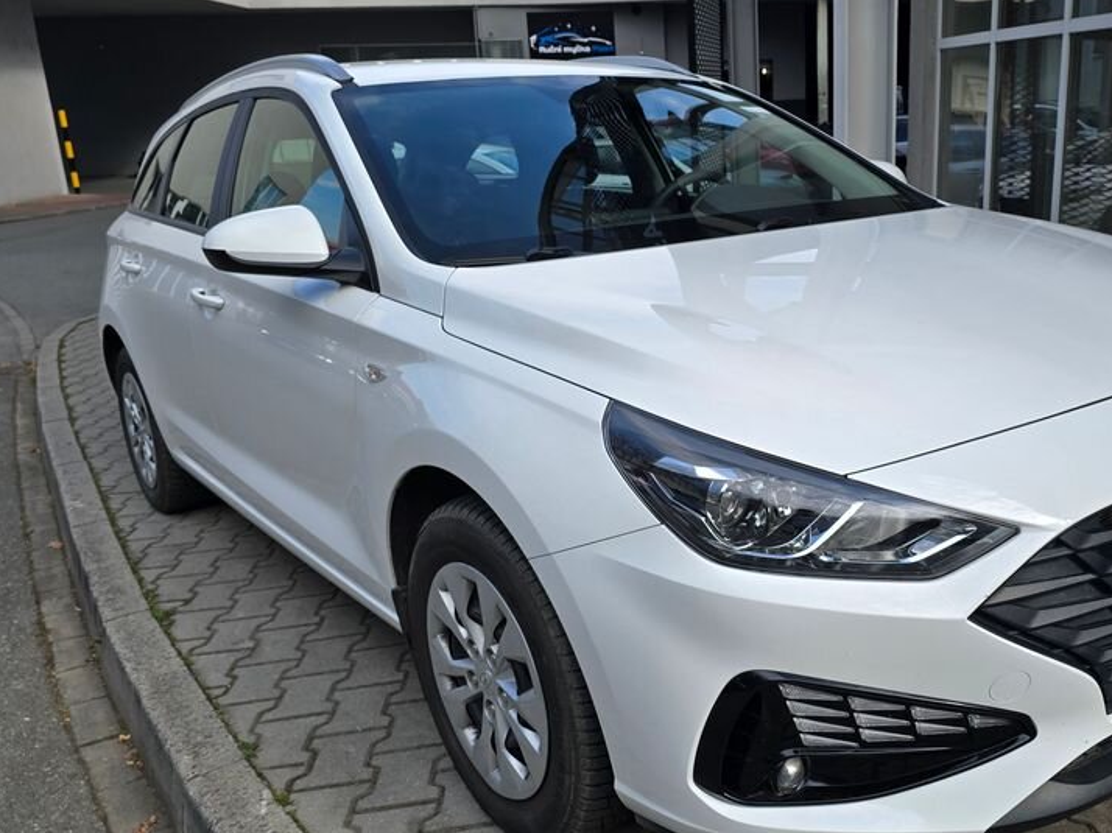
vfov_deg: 42.9
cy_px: 411
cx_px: 743
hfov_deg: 54.2
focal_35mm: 33
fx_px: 1060
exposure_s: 1/453
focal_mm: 6.3
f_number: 1.7
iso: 12
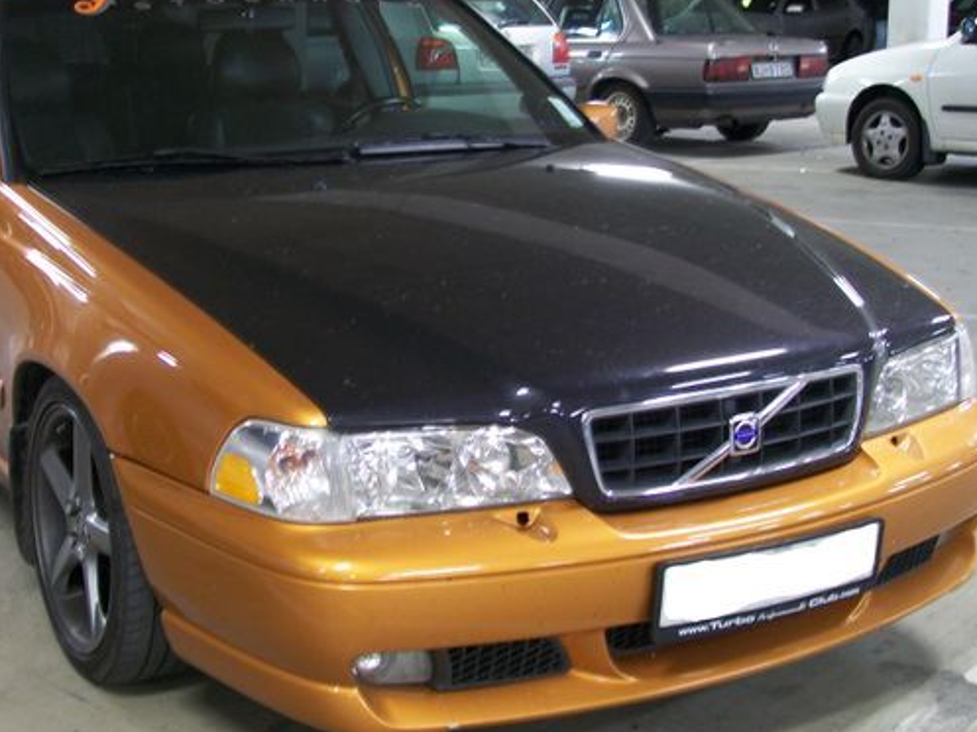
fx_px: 1636
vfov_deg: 25.2
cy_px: 333
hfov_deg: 33.1
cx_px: 374
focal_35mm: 58
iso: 64
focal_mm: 7.6
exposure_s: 1/2
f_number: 3
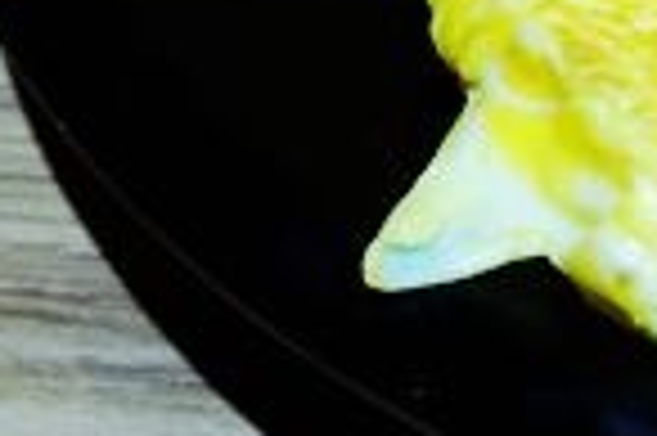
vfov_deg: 11.7
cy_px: -389
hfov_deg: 16.5
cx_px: 1125
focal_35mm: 107
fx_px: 1951
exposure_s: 1/30
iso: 800
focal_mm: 8.8
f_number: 3.5
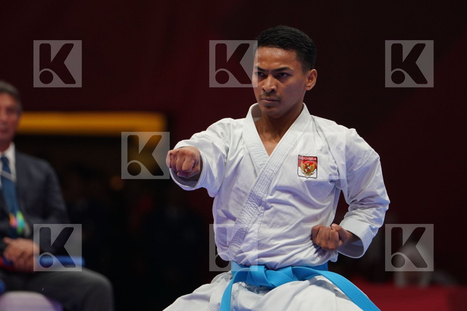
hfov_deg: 4.9
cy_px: 156
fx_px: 5448
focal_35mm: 420
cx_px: 234
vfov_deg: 3.3
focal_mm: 280
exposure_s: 1/500
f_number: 4
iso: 1250
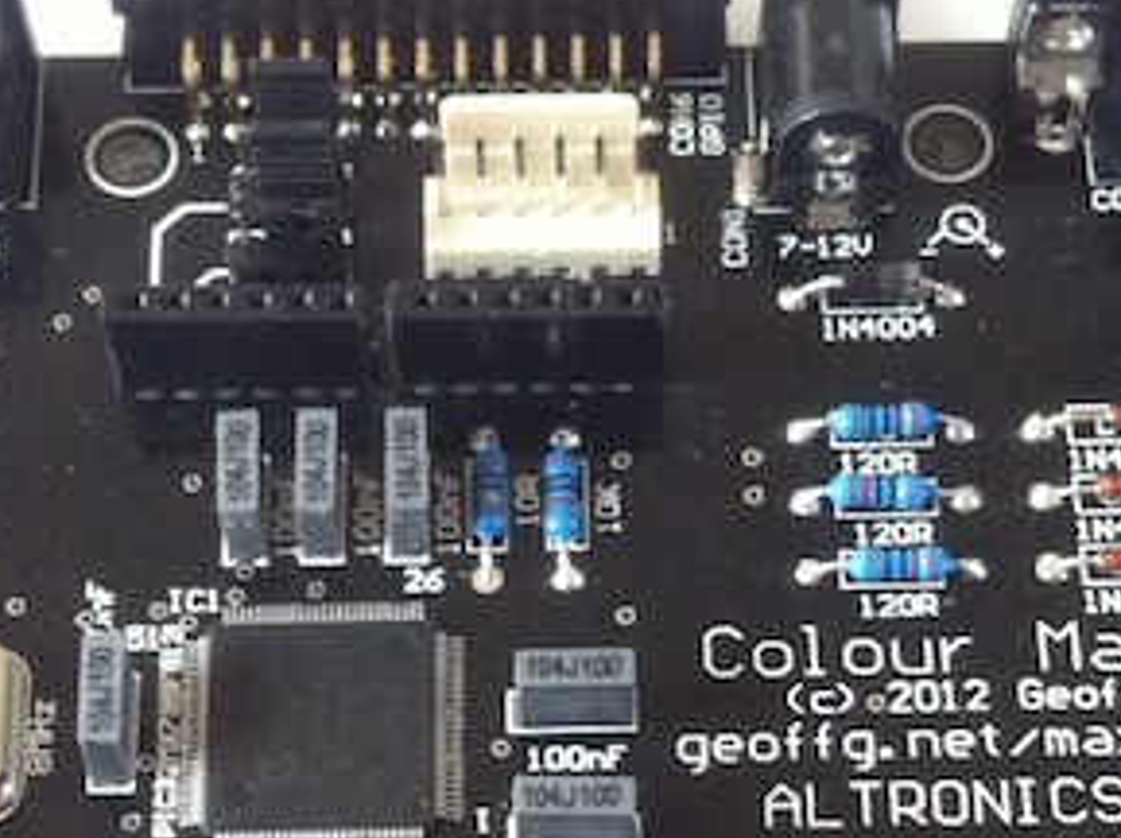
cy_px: 694
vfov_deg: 15.1
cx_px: 632
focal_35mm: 97
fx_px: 3137
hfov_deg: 20.2
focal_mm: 3.85
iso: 250
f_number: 2.8
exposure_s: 1/15
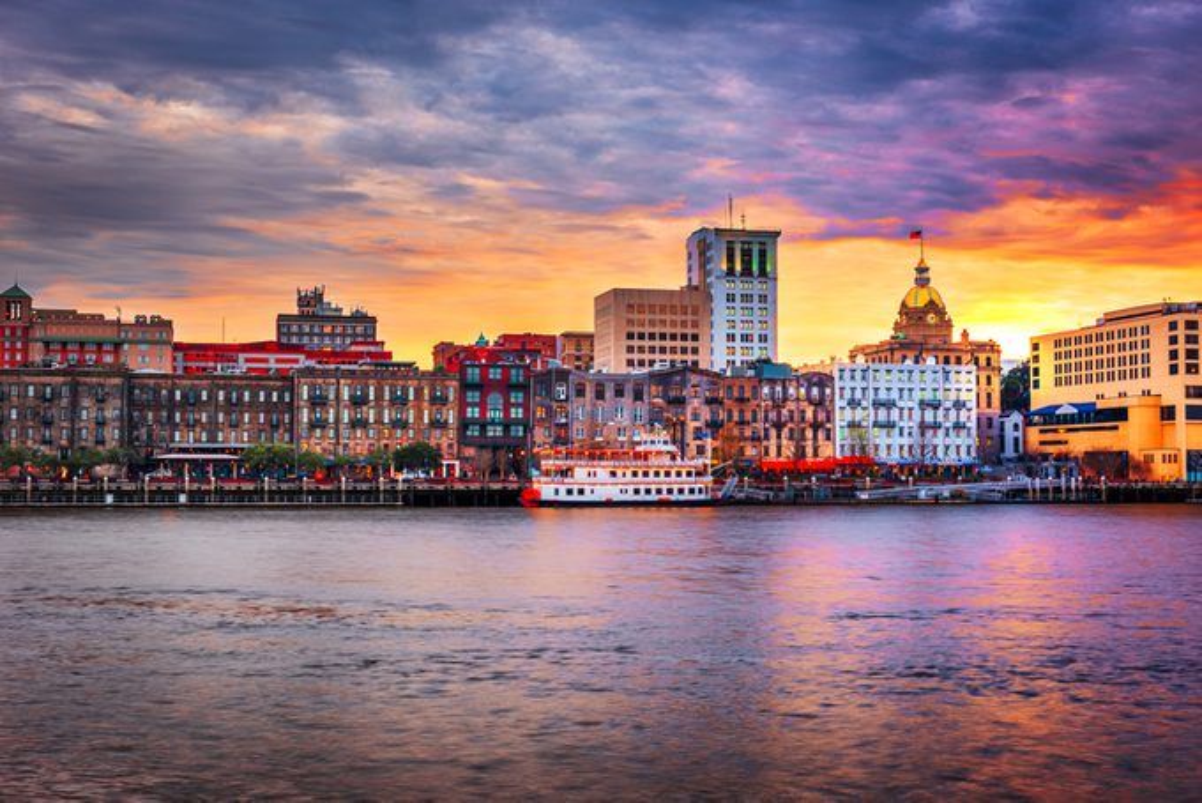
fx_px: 1603
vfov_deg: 28.1
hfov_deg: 41.1
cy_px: 402
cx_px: 601
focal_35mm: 48
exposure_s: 1/13
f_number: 11
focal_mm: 48
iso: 100
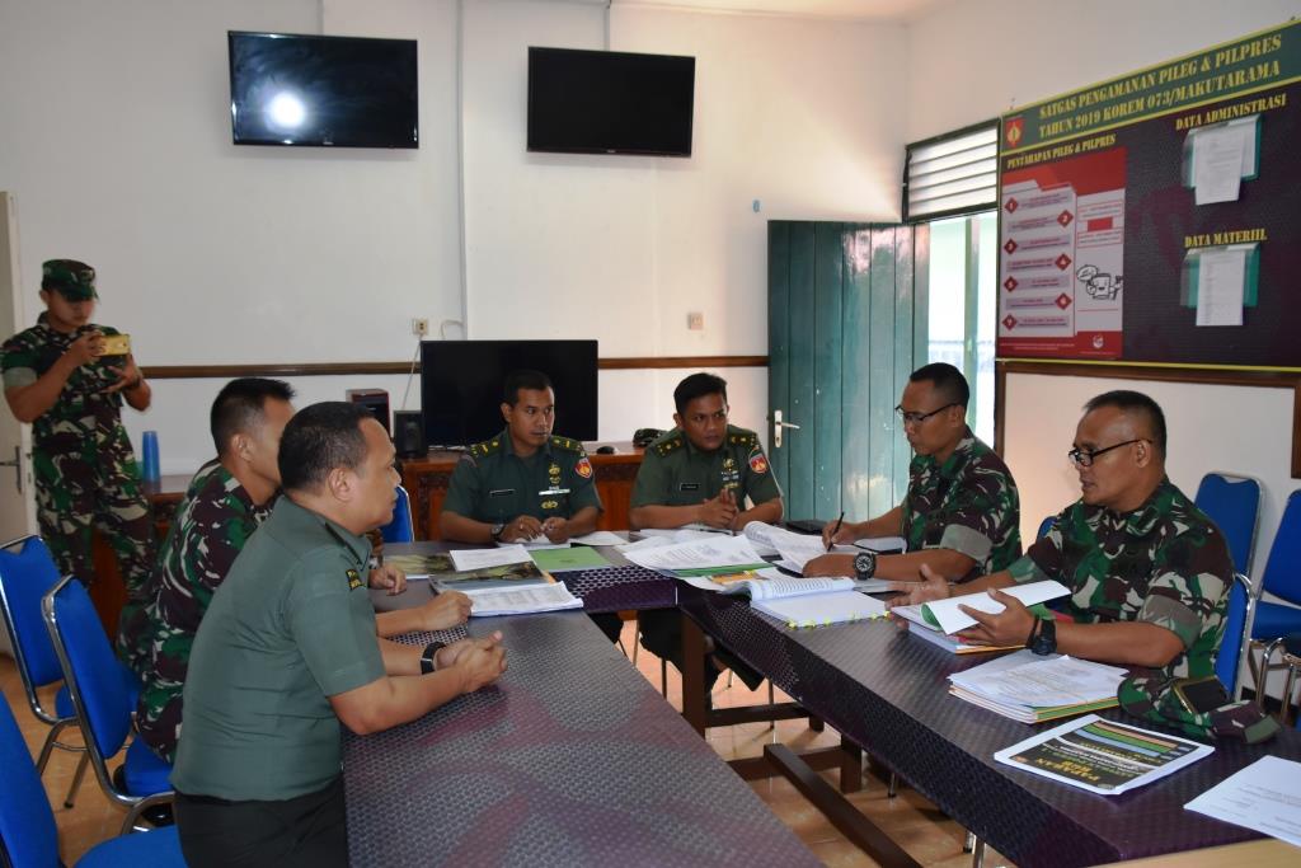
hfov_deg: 59.5
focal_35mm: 32
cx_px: 650
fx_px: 1138
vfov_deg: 41.7
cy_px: 434
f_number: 3.5
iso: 400
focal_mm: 21
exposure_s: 1/80
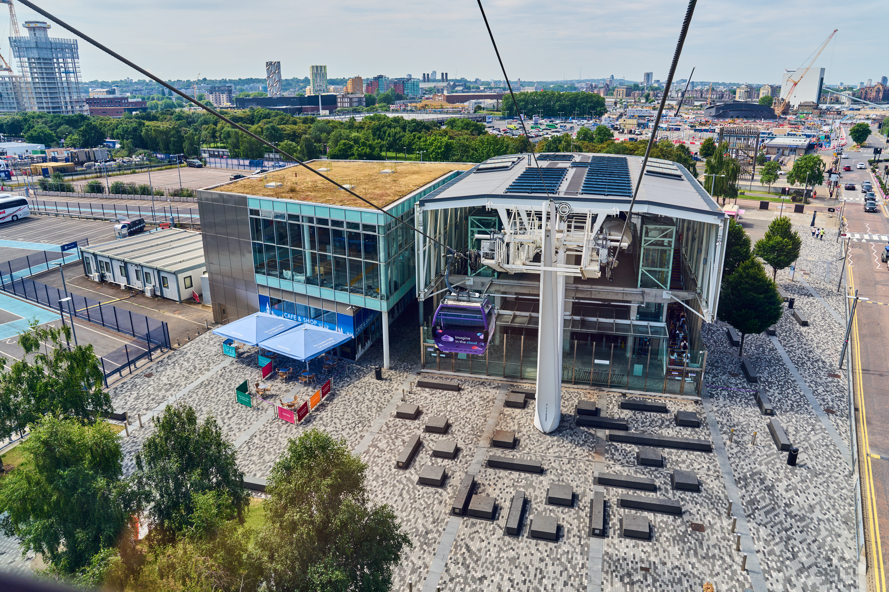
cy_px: 296
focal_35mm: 24
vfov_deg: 53.1
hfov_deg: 73.7
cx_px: 444
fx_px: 593
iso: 125
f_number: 5
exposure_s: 1/640
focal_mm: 24
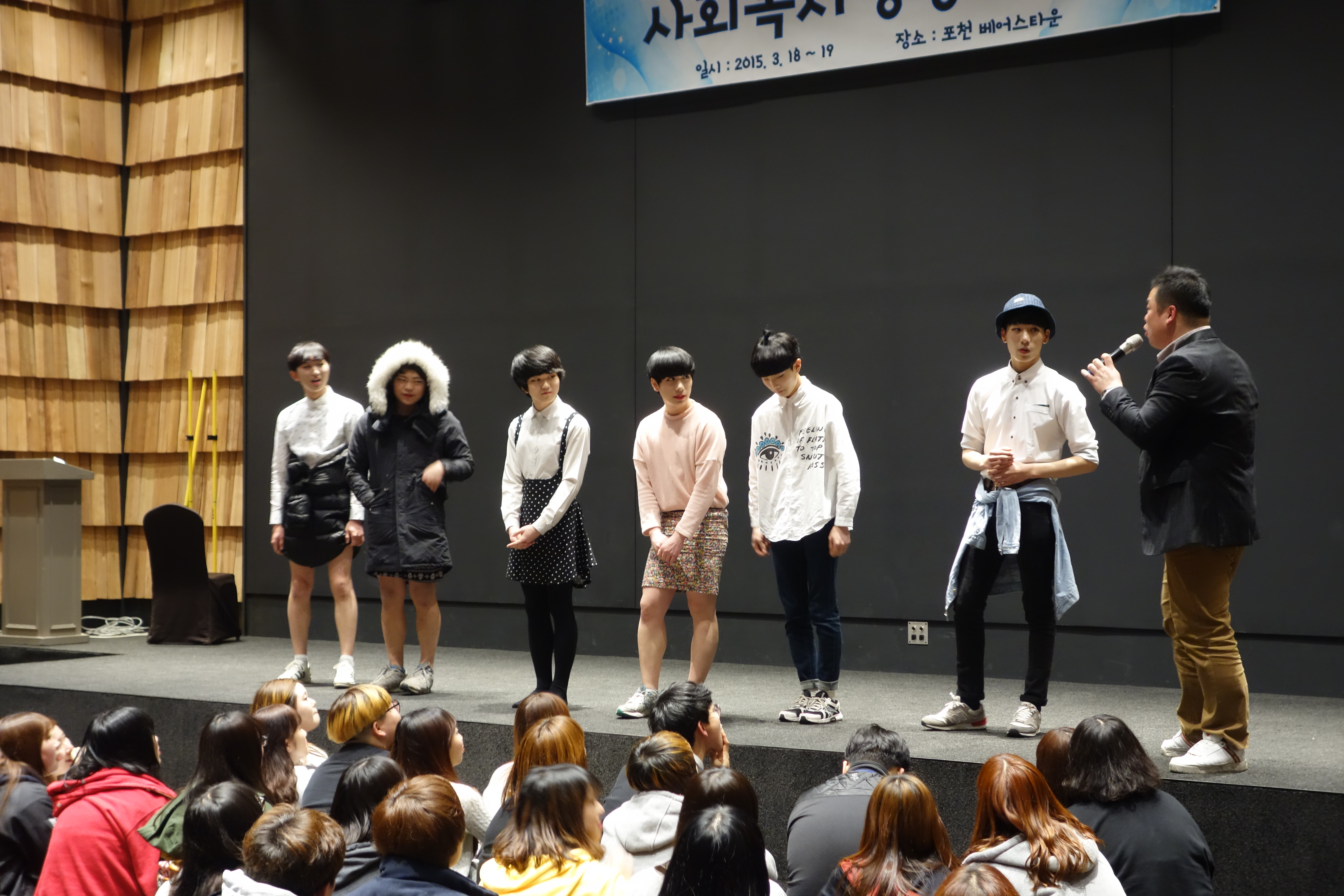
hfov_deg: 35.1
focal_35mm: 57
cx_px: 672
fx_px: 2128
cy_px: 448
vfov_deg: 23.8
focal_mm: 21.29
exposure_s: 1/20
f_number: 3.5
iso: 800
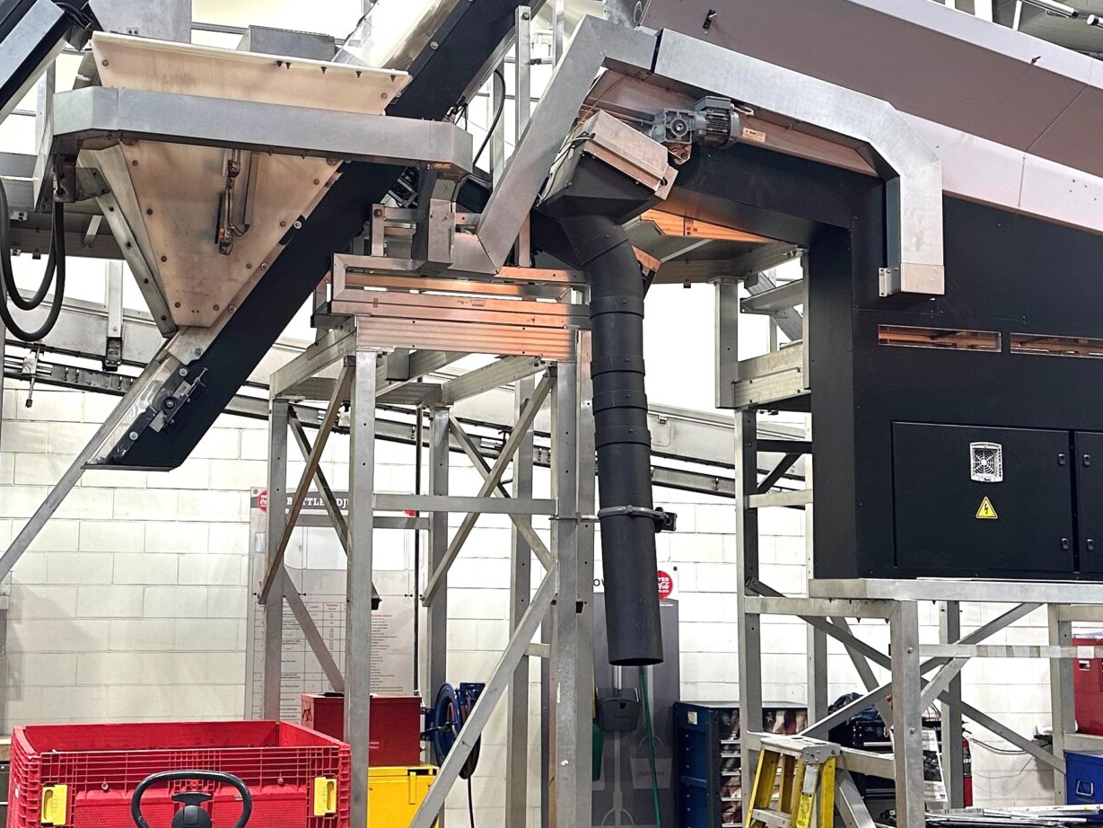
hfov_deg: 37.9
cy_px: 394
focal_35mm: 50
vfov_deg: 29.1
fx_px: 1593
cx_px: 407
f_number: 1.78
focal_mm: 6.86
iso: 200
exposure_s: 1/60
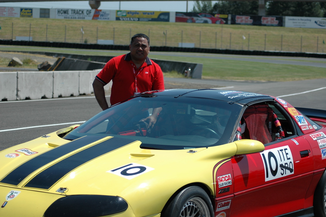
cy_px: 108
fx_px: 950
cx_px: 163
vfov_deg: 13.0
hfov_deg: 19.5
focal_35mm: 105
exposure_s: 1/1600
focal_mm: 70
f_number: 4.5
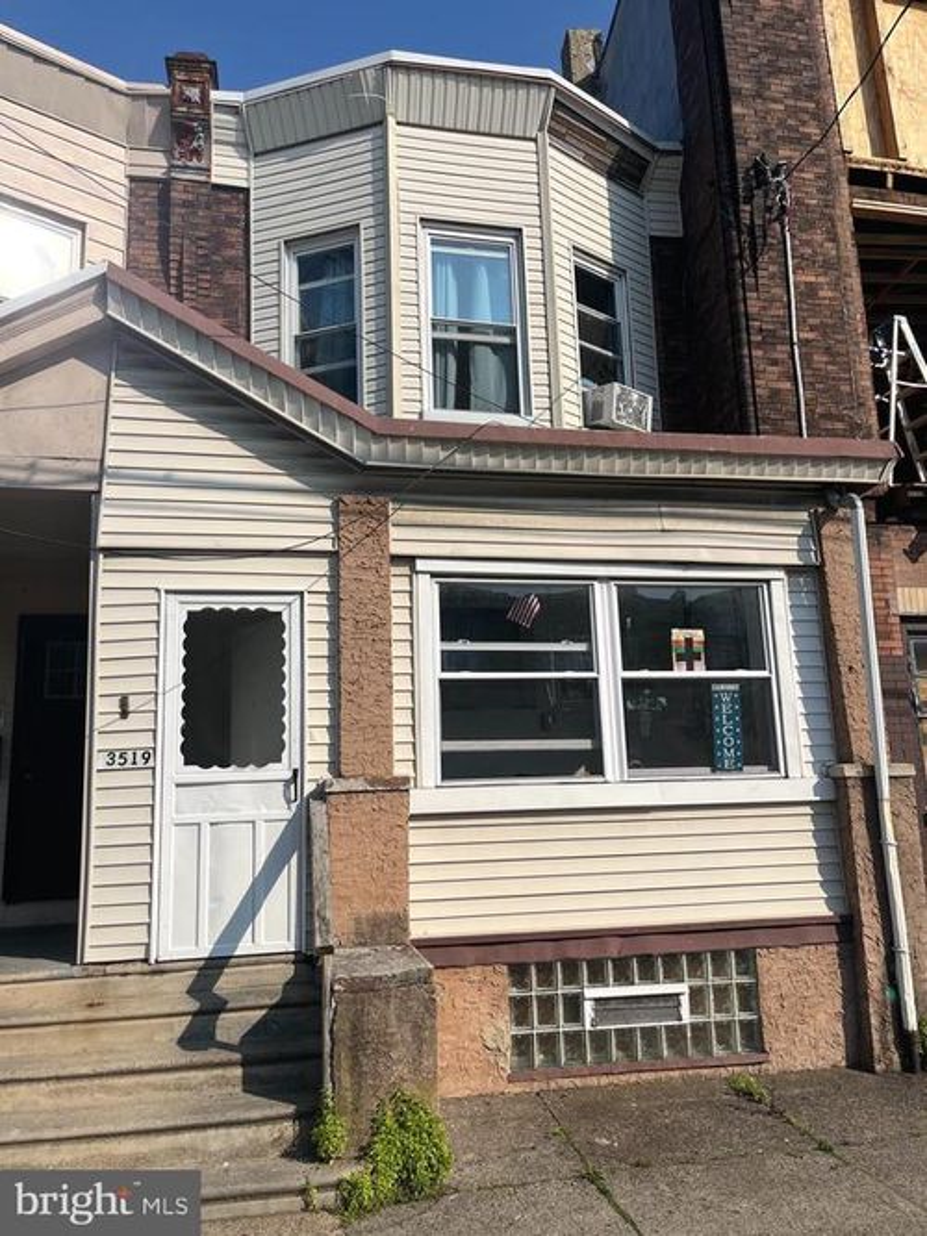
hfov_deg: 53.0
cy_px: 618
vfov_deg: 67.3
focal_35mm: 26
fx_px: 929
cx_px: 464
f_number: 1.6
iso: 50
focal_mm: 5.1
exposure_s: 1/5848
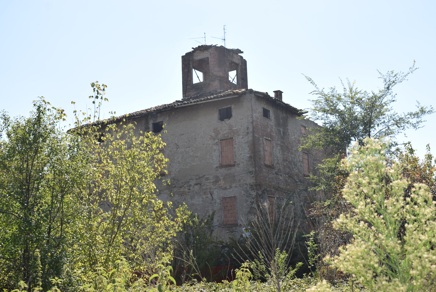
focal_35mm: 46
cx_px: 218
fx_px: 564
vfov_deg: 29.0
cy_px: 146
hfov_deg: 42.3
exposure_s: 1/200
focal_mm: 31
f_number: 10
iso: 100
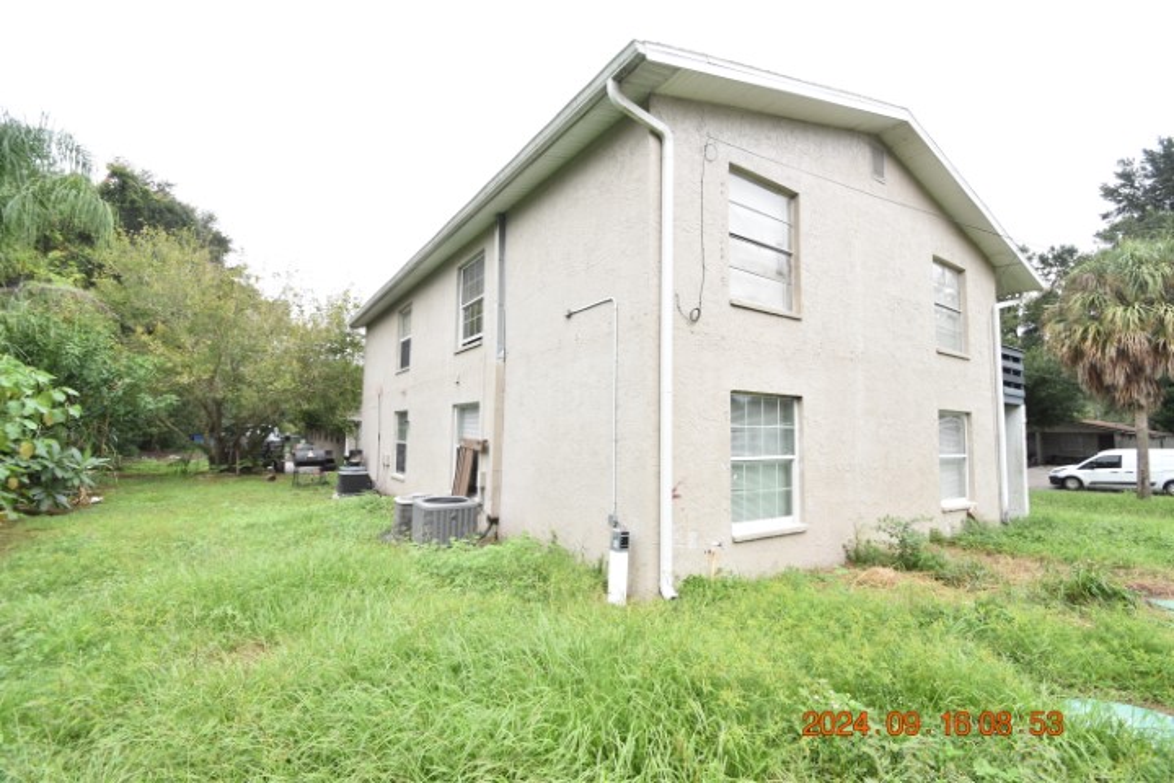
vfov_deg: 77.3
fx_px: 489
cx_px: 587
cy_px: 392
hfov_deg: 100.4
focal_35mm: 15
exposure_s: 1/160
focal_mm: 10
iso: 400
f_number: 6.3
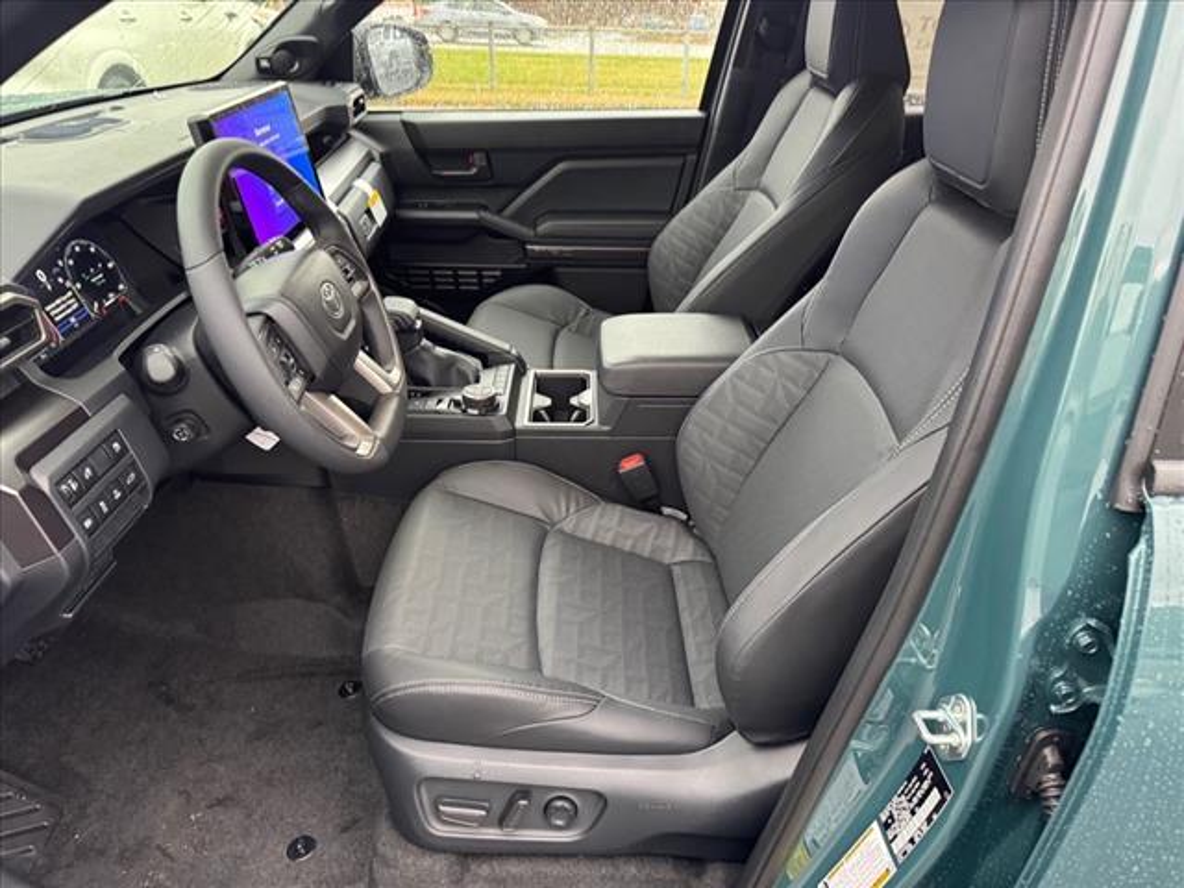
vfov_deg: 56.8
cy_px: 444
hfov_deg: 71.6
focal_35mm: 24
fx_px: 821
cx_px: 592
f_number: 1.78
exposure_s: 1/60
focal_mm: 6.76
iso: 500
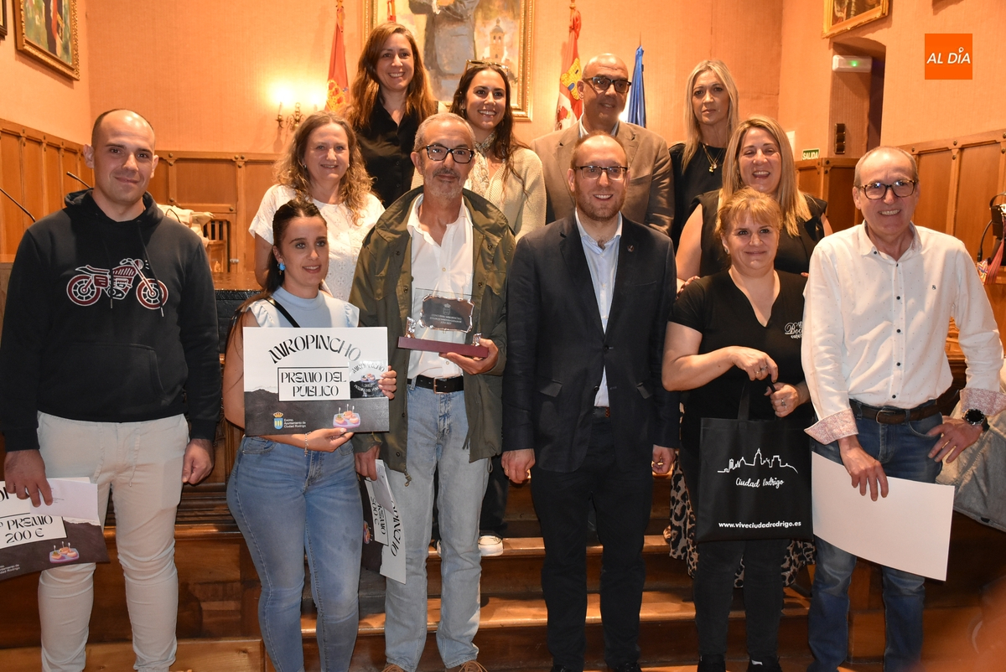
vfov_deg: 38.4
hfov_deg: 55.1
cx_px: 503
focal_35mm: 34
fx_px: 965
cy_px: 336
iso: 2200
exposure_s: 1/60
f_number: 3.8
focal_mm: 23
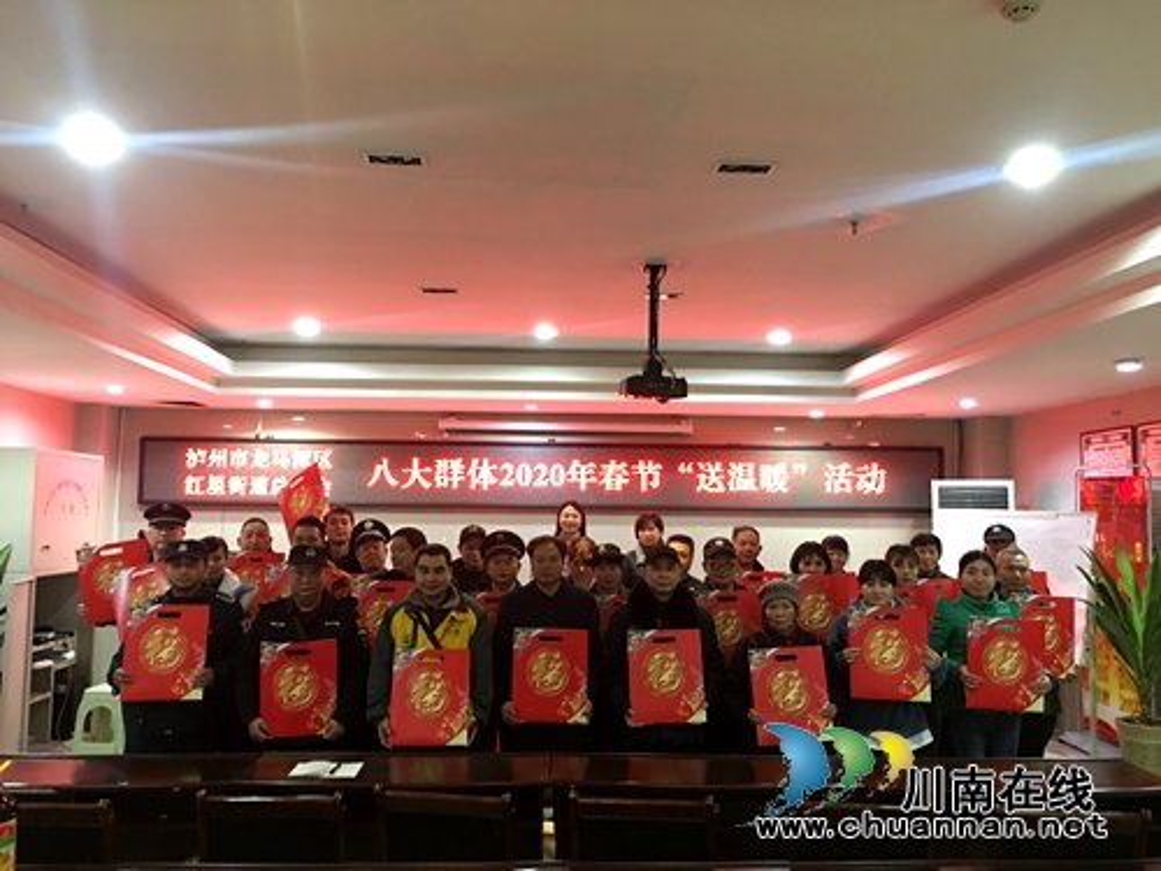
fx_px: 973
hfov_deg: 61.7
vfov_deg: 48.2
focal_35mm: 29
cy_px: 436
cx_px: 580
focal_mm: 4.15
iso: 160
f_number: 2.2
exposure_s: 1/8
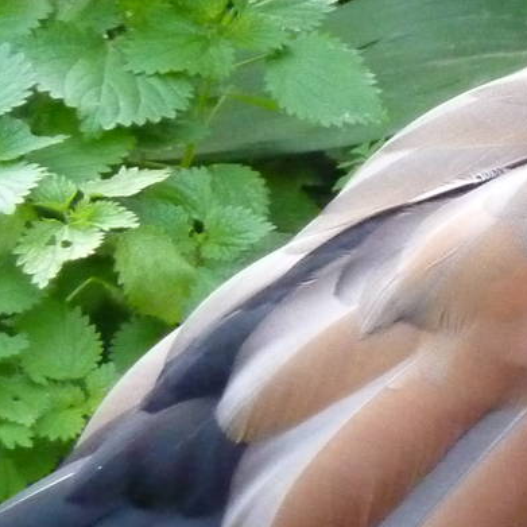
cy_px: 193
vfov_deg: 1.9
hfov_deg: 1.9
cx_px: 900
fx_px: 16191
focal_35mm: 940
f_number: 4.7
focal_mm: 42.6
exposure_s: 1/160
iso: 800
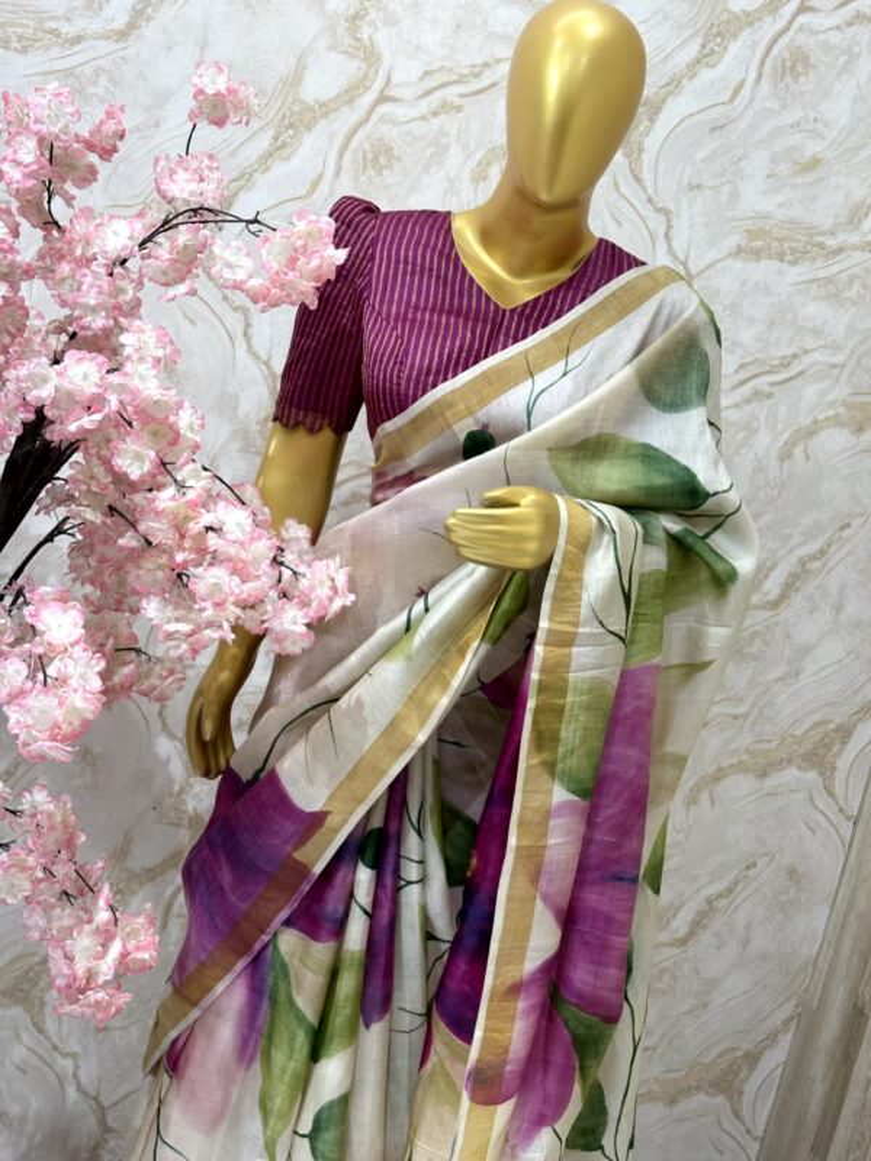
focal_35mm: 52
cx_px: 436
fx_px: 1745
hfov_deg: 28.0
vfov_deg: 36.8
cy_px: 580
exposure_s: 1/50
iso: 32
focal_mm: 5.96
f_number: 1.6
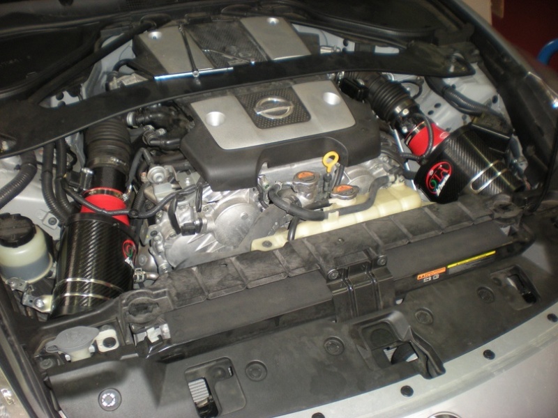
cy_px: 209
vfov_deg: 37.7
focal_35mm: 38
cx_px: 279
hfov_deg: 49.0
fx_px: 613
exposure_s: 1/60
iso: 172
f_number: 3.1
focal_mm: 6.3
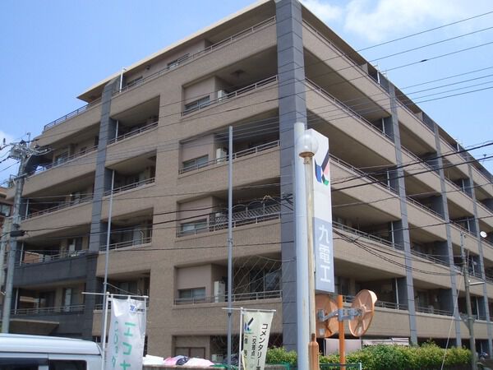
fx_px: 513
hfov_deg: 51.4
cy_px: 185
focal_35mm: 36
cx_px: 246
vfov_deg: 39.7
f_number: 4
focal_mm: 4.8
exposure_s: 1/500
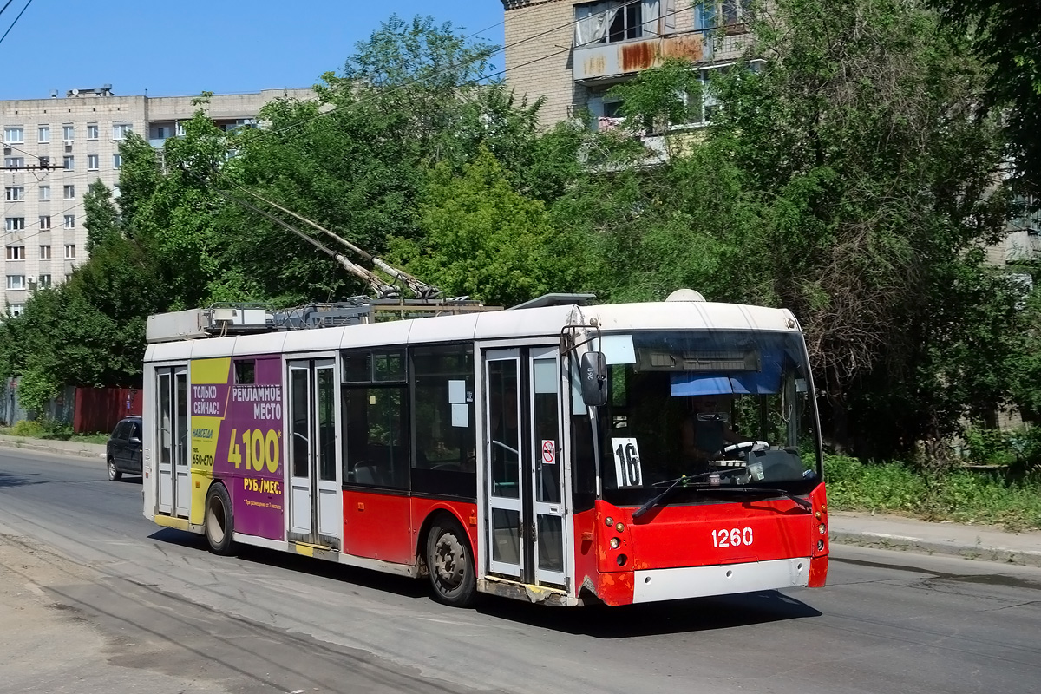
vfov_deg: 31.2
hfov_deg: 45.4
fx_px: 1243
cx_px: 520
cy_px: 347
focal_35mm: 43
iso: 125
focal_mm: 15.82
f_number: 5.6
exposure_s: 1/500
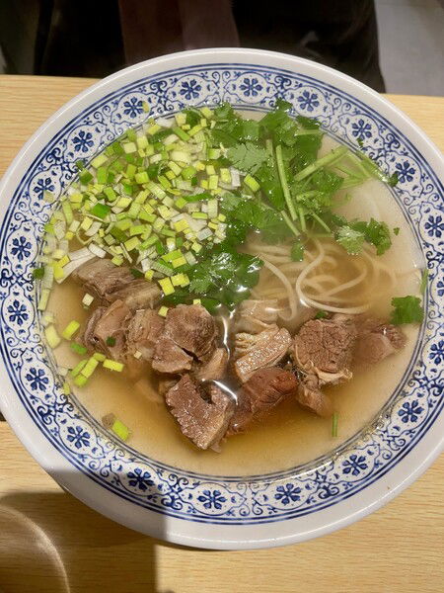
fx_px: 428
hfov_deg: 54.9
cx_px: 222
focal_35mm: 25
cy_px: 296
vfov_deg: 69.4
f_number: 1.6
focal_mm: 5.1
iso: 125
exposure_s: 1/50
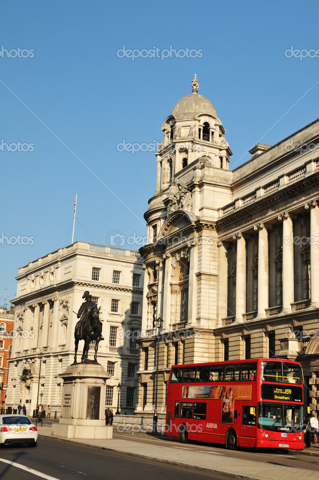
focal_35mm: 51
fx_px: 680
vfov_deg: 38.9
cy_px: 240
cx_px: 160
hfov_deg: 26.4
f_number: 8
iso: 200
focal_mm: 34
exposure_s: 1/160
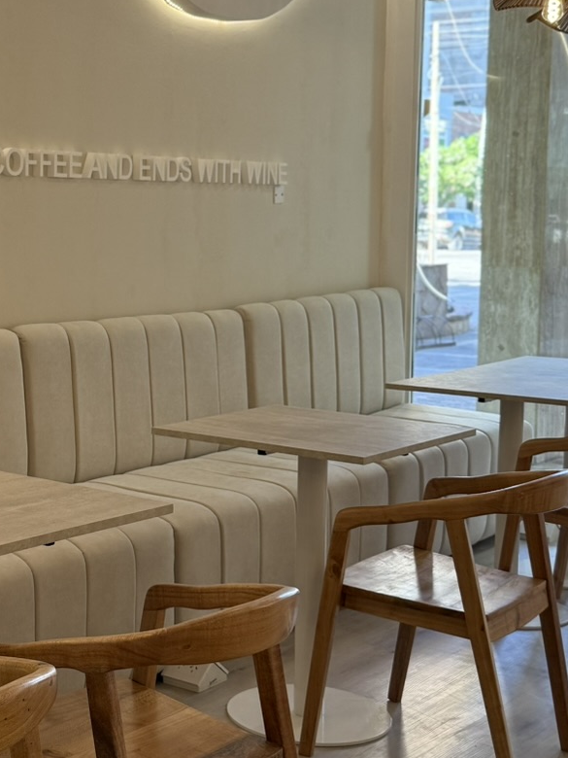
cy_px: 315
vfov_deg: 30.7
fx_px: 1378
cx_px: 71
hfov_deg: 22.8
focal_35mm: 63
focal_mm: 6.76
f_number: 1.78
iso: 160
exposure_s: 1/100
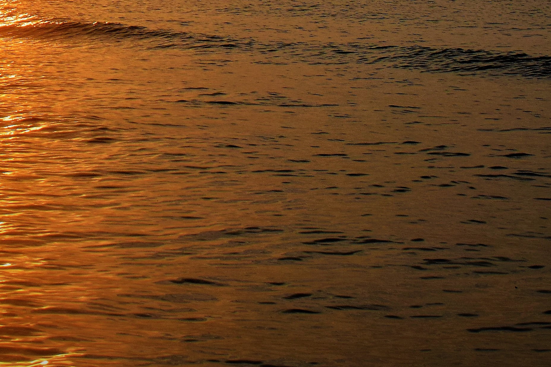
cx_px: -170
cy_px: -151
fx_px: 2235
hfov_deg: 13.5
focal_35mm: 146
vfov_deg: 9.2
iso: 200
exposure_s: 1/800
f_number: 14
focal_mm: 30
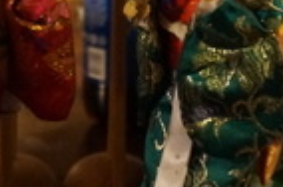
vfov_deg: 12.3
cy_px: -33
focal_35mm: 108
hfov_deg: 18.6
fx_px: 847
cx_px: 22
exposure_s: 1/50
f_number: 3.5
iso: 3200
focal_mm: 16
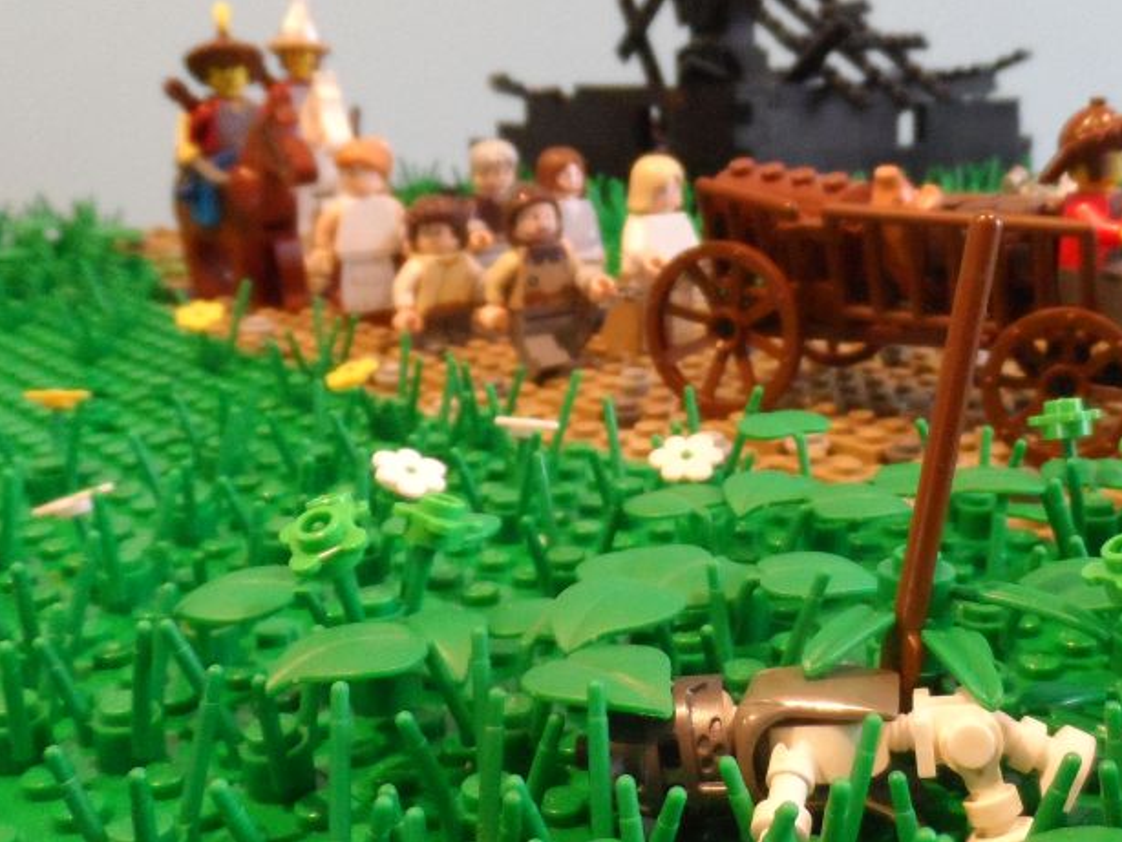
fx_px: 1297
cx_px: 775
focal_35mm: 40
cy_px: 347
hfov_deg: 45.8
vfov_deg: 35.9
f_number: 3.2
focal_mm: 4
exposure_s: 1/30
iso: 480
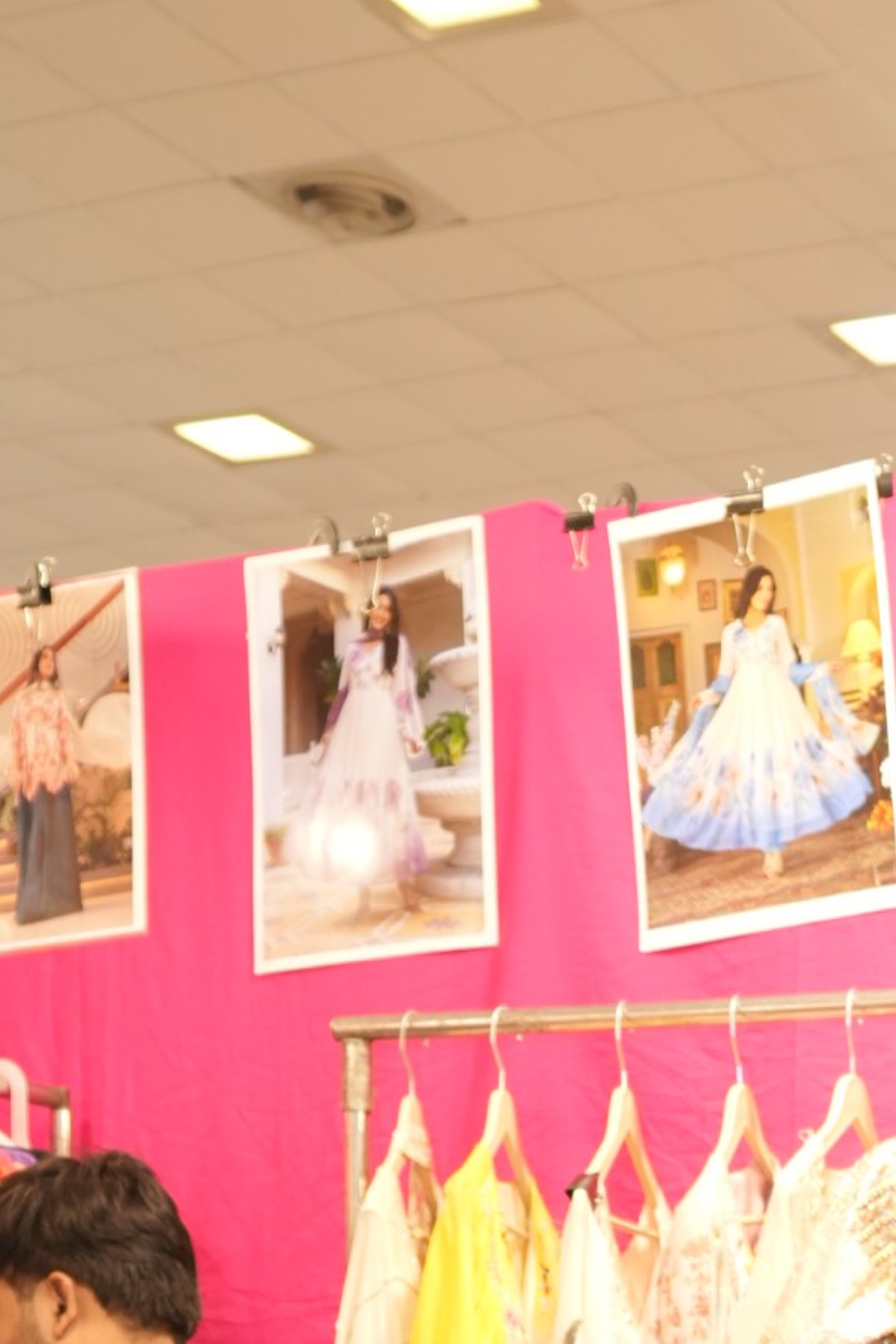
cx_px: 1251
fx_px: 3470
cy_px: 1886
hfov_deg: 14.0
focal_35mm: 93
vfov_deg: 19.6
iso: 800
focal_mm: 29
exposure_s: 1/160
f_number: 4
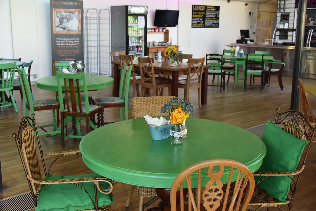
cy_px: 106
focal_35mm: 44
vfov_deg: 30.5
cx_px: 158
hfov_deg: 44.5
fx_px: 386
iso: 2000
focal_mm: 44
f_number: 5.6
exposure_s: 1/160
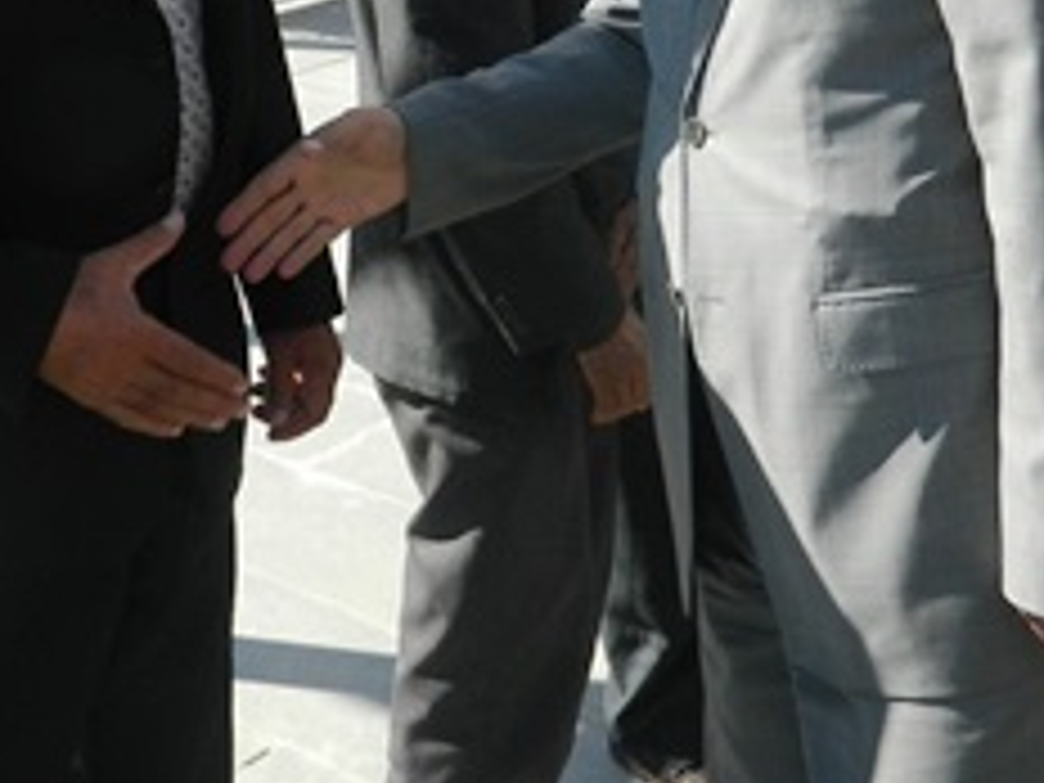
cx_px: 518
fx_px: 2081
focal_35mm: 69
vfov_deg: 20.0
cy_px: -162
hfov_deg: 28.2
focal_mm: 4.5
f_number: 3.1
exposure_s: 1/500
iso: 80
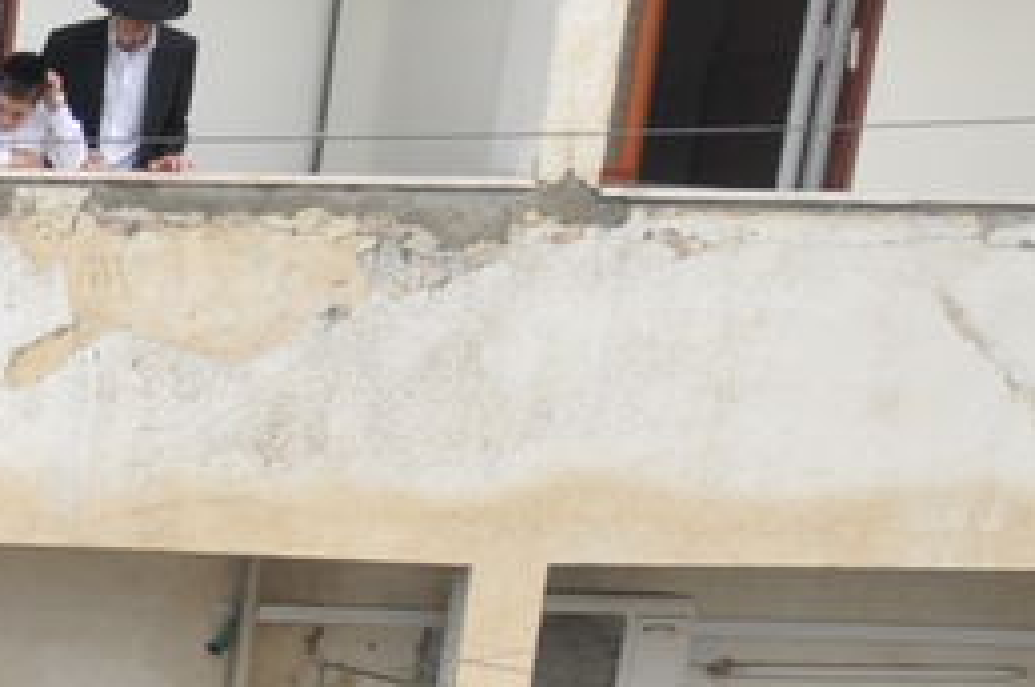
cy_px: 1779
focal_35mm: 146
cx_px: -1642
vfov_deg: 8.4
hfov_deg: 11.2
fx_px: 4192
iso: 320
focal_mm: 18
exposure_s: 1/60
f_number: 9
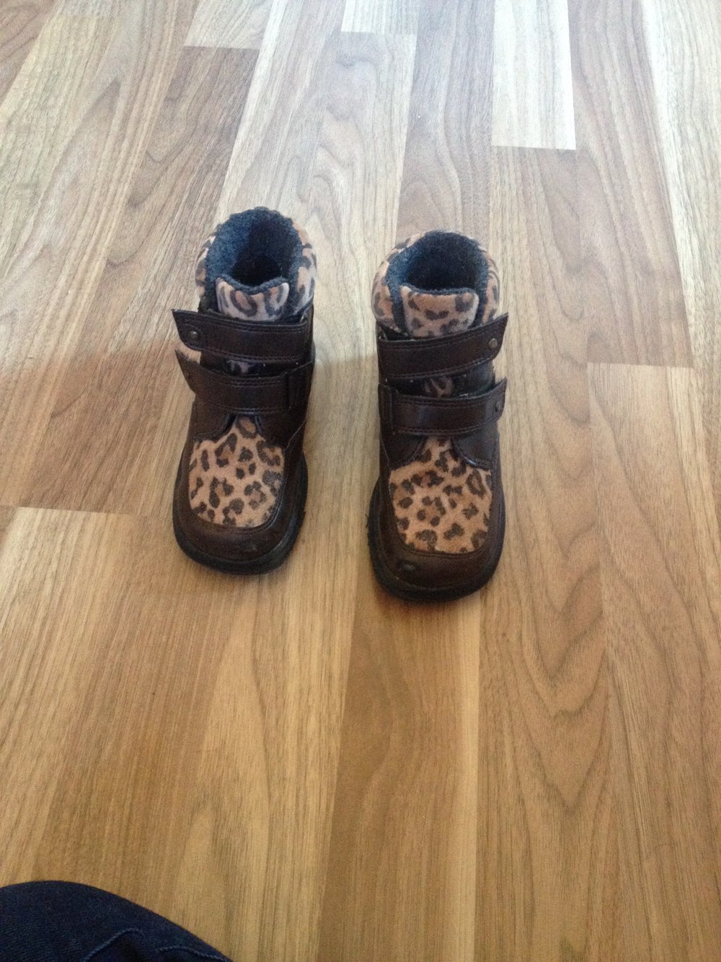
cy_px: 481
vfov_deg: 52.6
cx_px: 360
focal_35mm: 35
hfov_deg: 40.7
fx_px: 972
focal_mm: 4.28
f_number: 2.4
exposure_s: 1/15
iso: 400
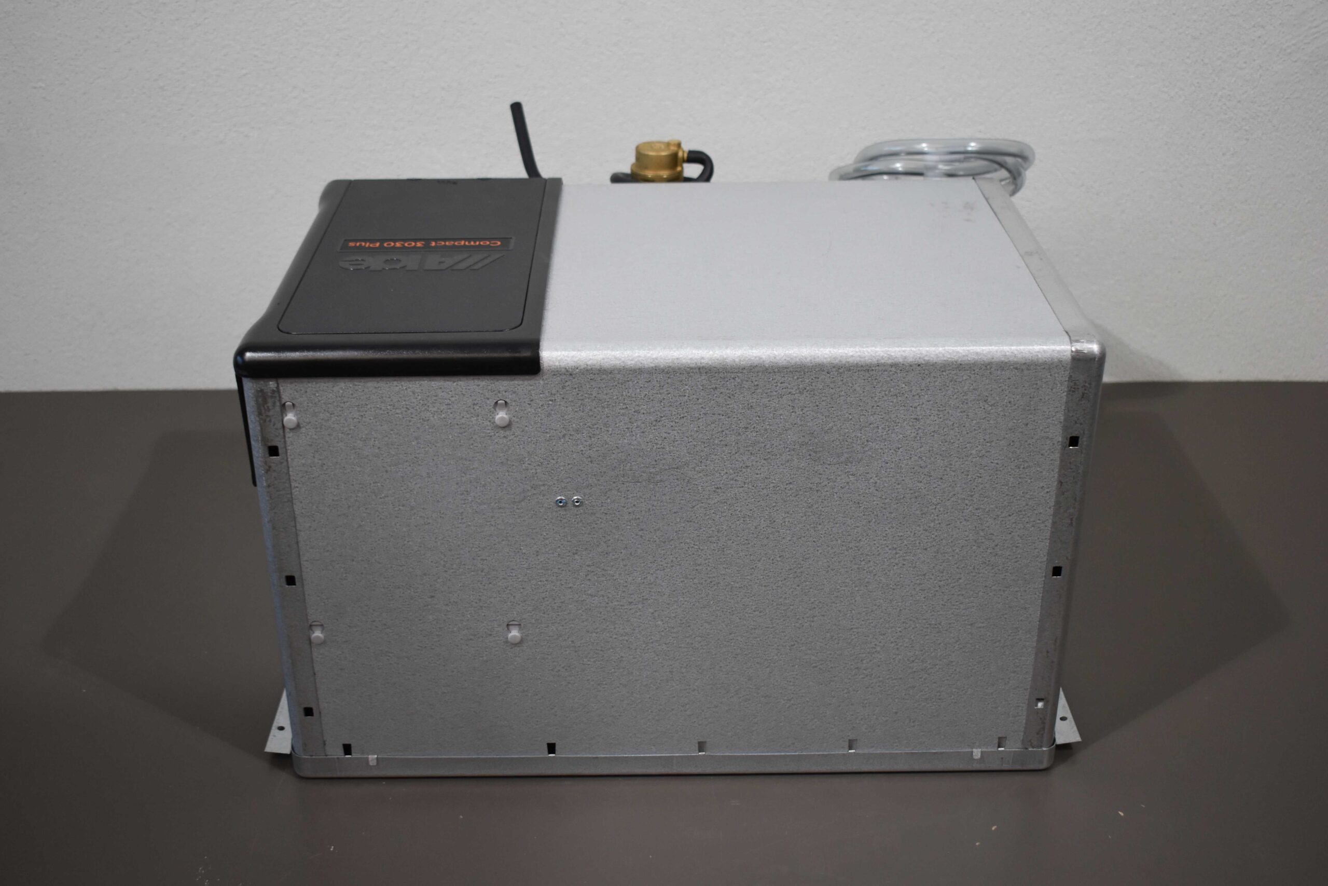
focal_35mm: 44
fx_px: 1605
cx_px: 664
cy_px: 443
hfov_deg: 45.0
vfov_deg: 30.9
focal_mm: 29
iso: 720
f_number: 4.2
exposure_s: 1/250
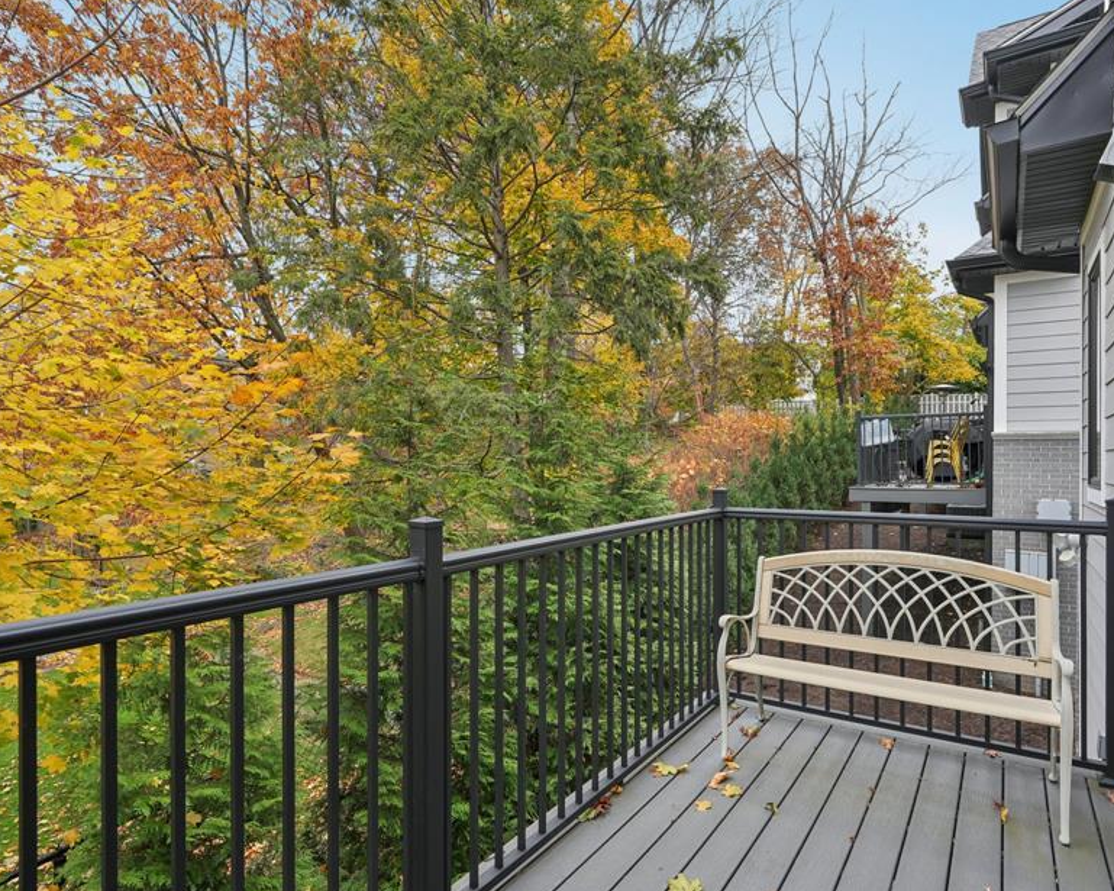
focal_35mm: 20
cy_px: 462
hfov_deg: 80.4
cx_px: 575
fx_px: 659
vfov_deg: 68.1
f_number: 8
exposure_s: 1/30
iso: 100
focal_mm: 16
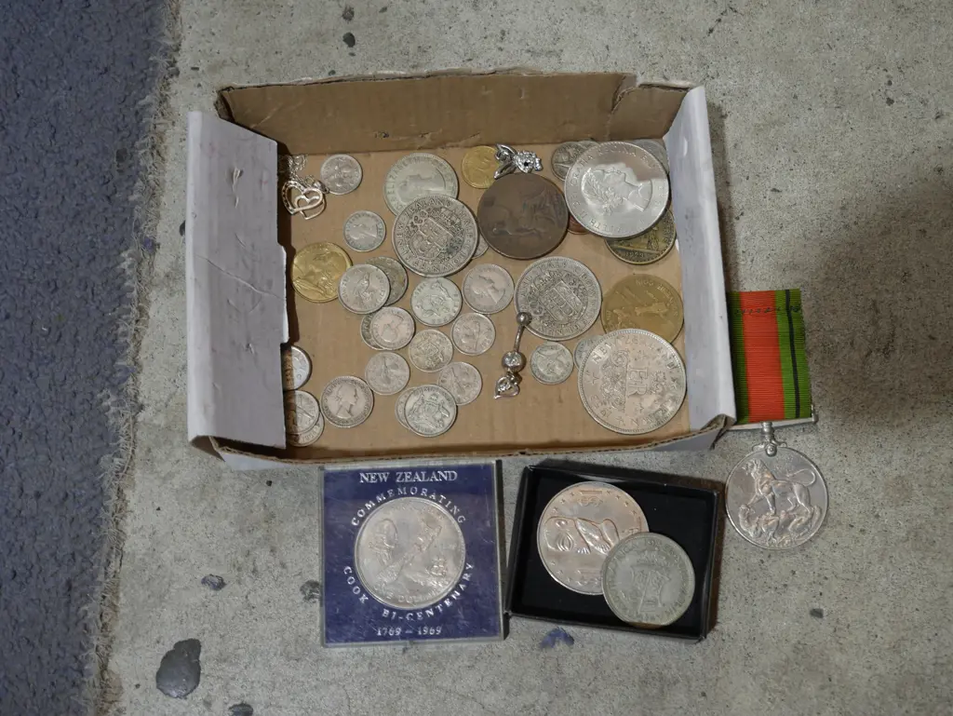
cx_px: 476
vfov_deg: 30.3
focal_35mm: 48
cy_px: 358
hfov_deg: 39.6
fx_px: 1322
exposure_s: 1/60
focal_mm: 24
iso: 320
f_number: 5.2
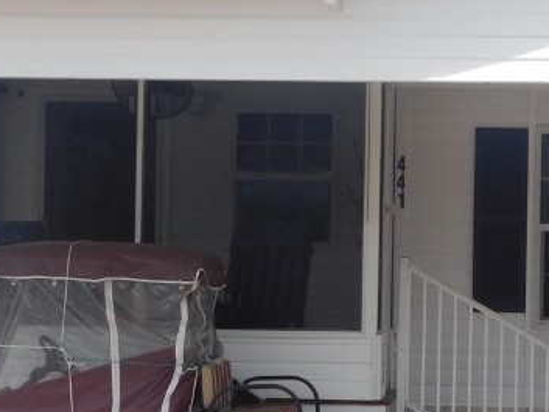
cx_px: 428
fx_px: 2348
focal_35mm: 148
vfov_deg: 10.0
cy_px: 258
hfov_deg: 13.3
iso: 125
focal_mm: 9
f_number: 3.8
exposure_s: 1/1000
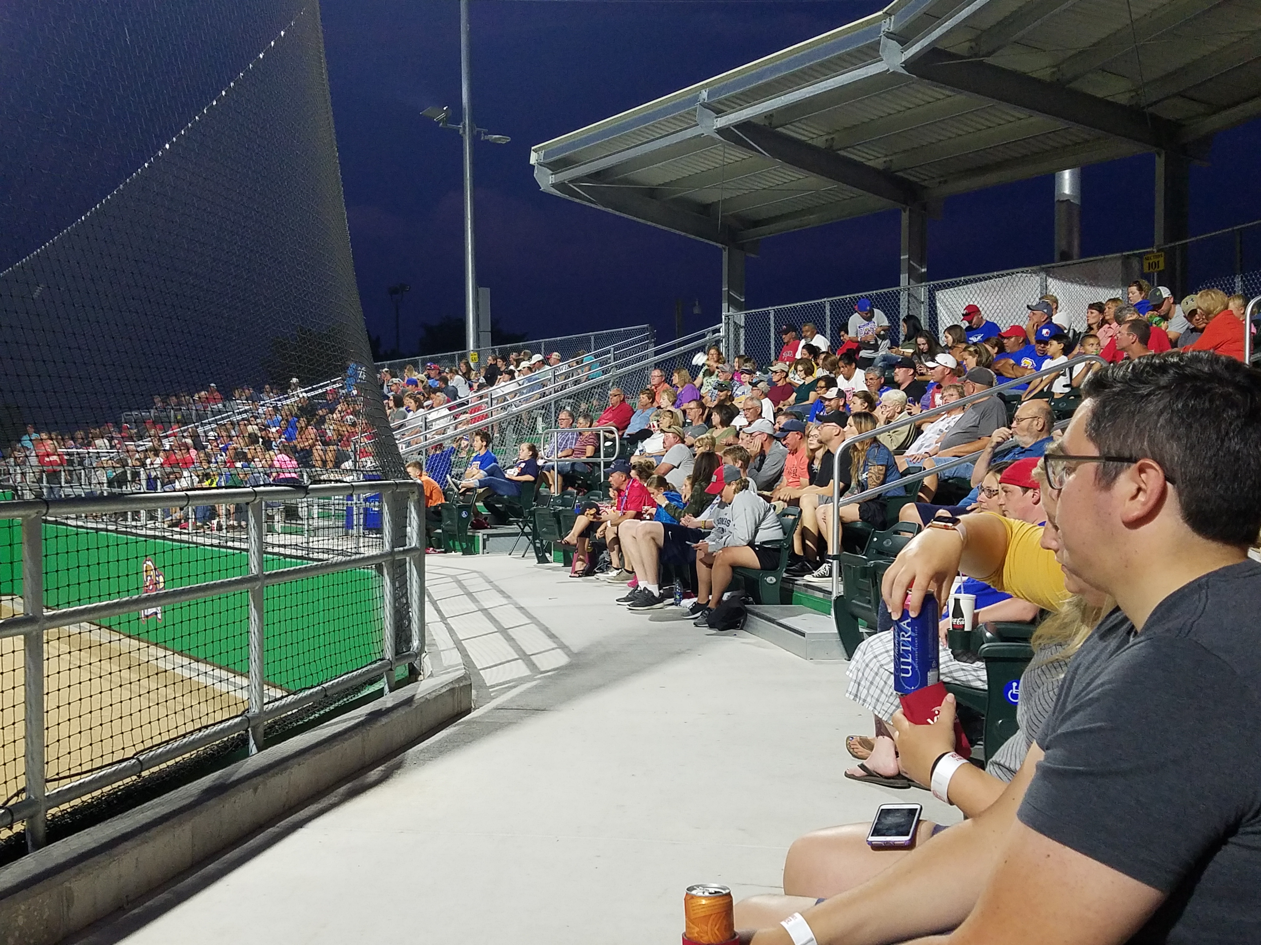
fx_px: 947
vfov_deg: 53.1
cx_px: 630
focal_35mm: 26
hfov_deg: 67.3
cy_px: 472
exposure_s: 1/24
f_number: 1.7
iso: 160
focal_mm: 4.2
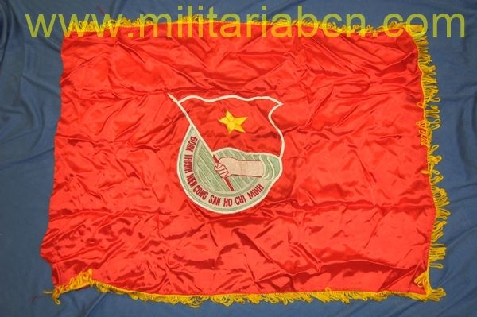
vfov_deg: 34.2
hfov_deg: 49.6
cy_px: 158
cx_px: 238
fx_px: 516
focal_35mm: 39
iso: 800
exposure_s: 1/60
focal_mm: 26
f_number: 3.8
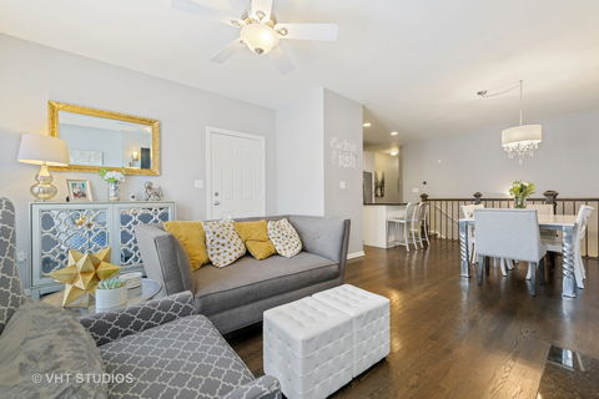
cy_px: 200
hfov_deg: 100.4
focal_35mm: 15
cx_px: 300
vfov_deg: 77.3
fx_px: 250
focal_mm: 15
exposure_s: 1/5
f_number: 8
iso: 200
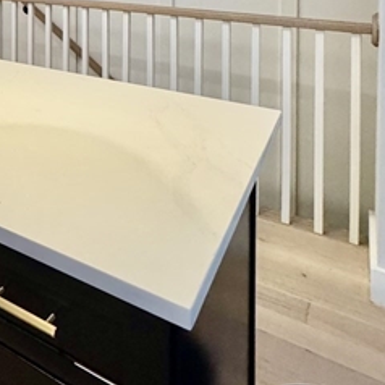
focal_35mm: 40
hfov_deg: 35.6
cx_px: -40
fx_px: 503
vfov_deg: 35.0
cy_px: -53
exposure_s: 1/120
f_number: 2.2
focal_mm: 2.22
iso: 320
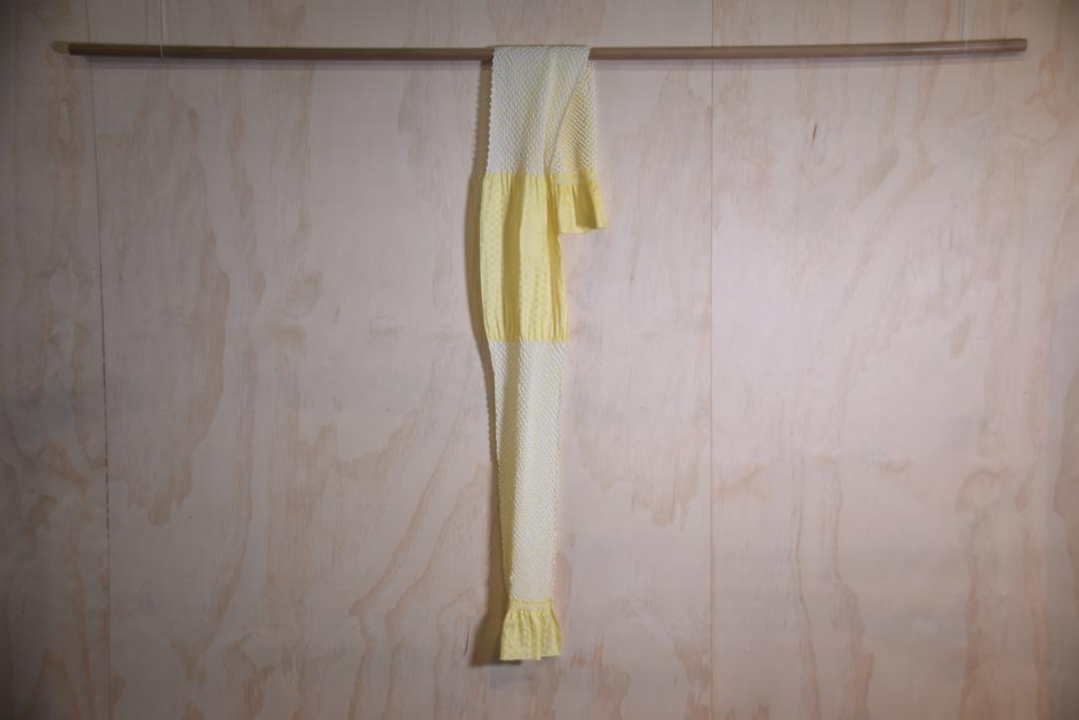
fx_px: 1439
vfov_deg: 28.1
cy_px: 360
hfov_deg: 41.1
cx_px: 540
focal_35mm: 48
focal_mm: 32
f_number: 5
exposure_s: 1/100
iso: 400
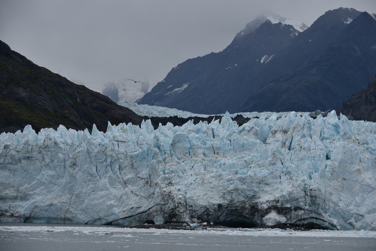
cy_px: 126
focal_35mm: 116
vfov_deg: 11.8
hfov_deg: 17.6
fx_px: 1212
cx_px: 188
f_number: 8
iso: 100
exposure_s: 1/250
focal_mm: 116
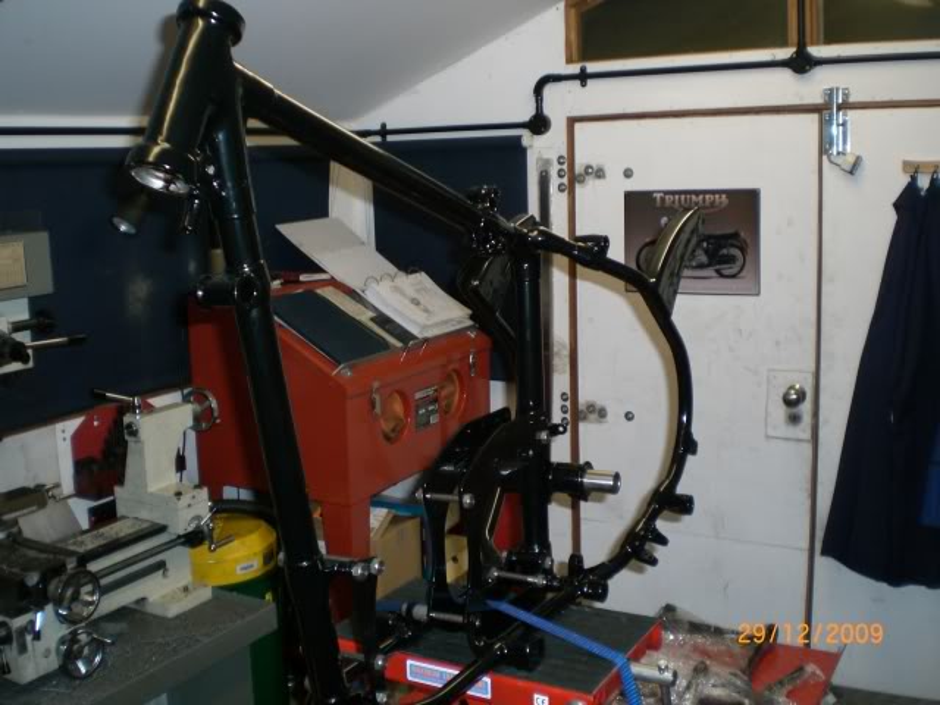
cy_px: 352
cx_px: 470
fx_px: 1032
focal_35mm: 38
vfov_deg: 37.7
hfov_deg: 49.0
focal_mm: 6.3
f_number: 3.1
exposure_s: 1/60
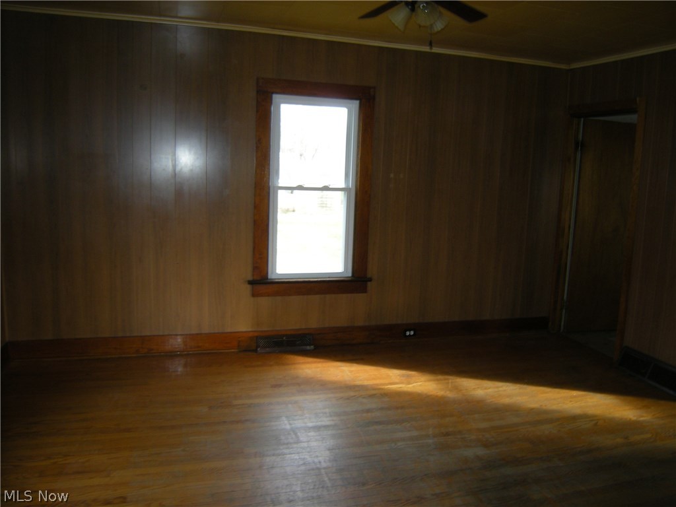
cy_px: 254
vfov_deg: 49.7
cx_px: 338
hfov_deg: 63.4
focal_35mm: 28
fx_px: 547
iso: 94
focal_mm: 4.7
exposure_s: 1/30
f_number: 2.8
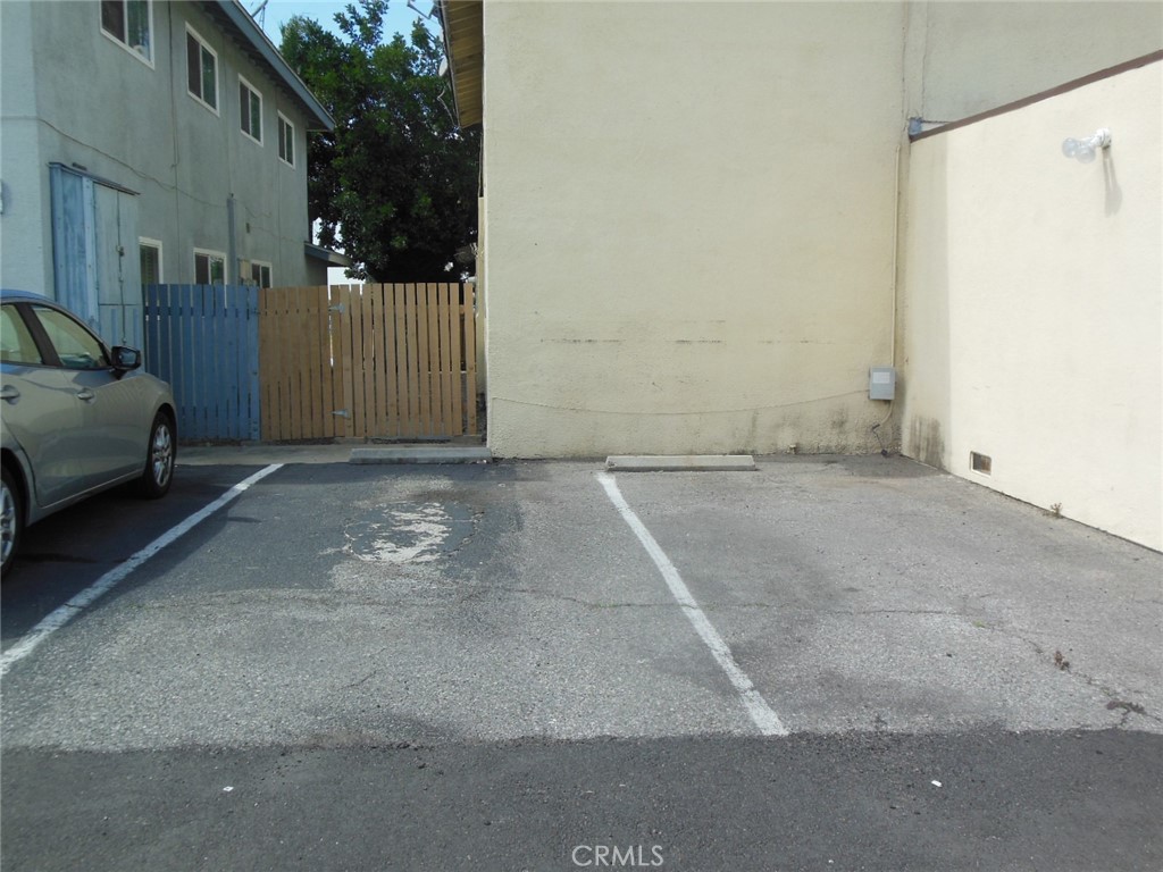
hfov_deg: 55.4
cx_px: 582
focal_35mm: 33
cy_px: 436
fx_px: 1109
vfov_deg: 42.9
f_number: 3.5
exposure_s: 1/1000
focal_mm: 6
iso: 125
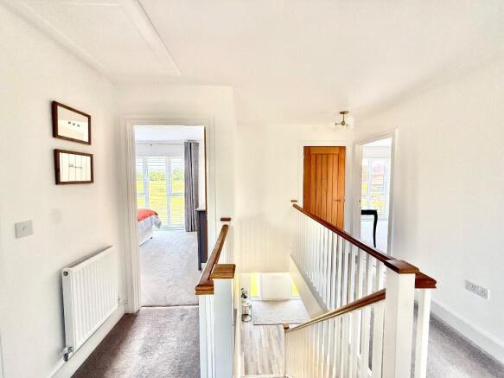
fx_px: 204
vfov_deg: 85.7
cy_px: 189
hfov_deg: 102.1
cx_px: 252
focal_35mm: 14
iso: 160
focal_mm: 2.22
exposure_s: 1/99
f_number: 2.2
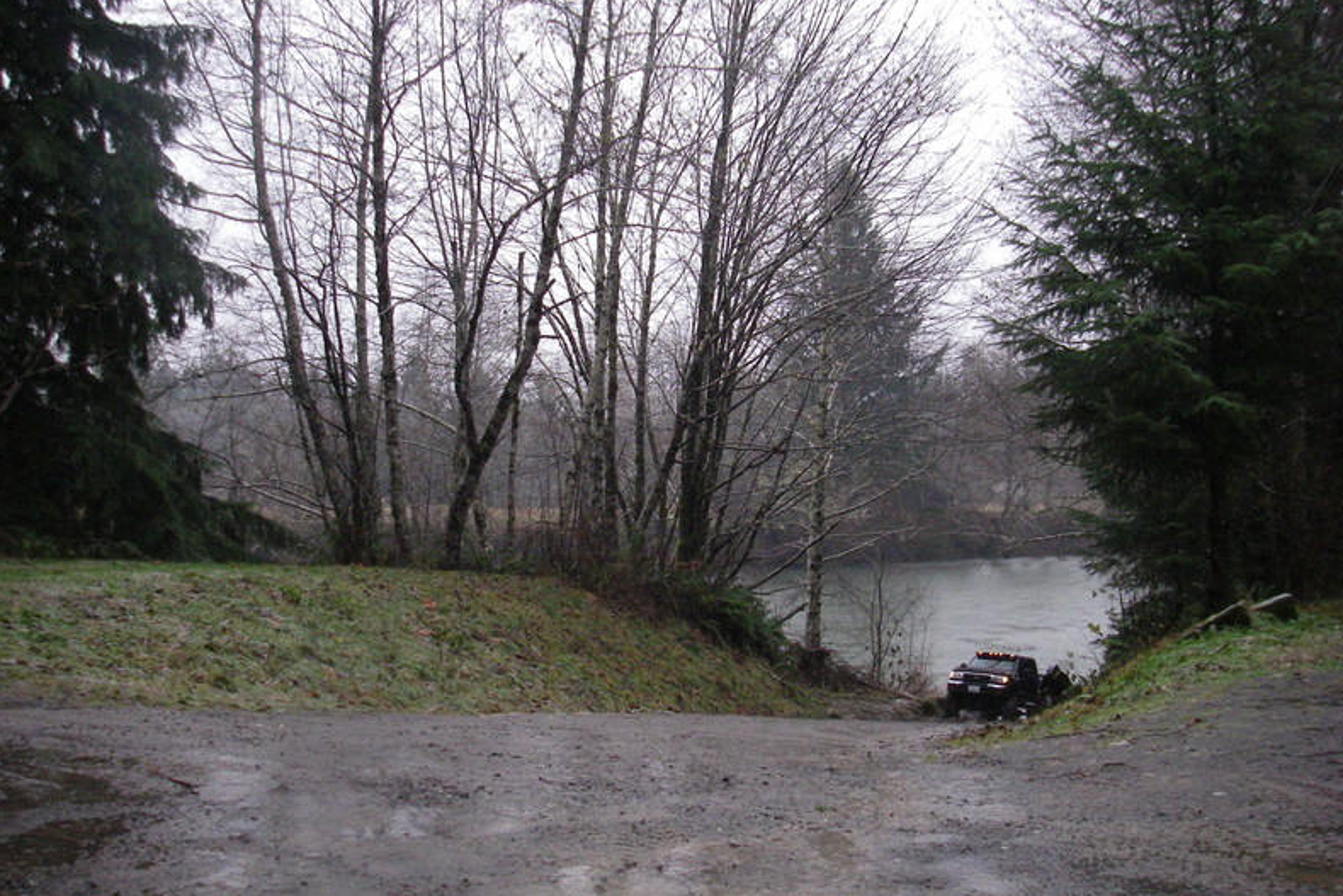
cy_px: 459
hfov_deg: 48.5
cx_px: 675
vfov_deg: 33.4
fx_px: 1492
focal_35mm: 40
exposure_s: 1/50
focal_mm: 6.3
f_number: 3.3
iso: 320
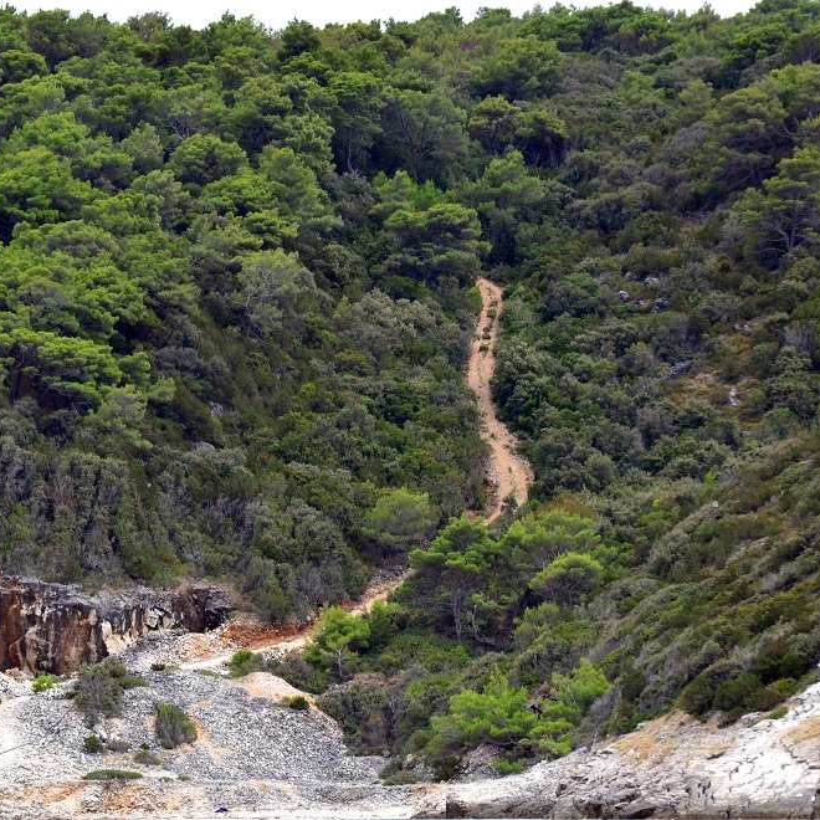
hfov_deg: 6.5
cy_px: 410
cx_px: 247
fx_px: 7236
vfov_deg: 6.5
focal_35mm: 270
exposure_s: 1/8000
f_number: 4.8
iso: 1800
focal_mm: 140
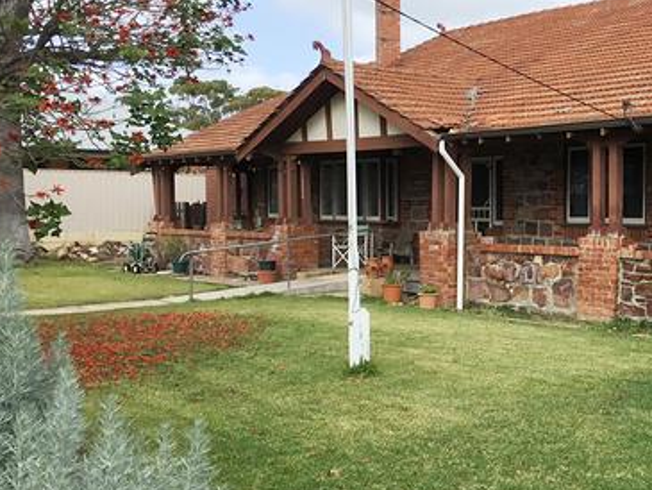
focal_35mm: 51
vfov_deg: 28.6
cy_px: 258
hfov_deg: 36.7
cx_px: 479
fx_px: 961
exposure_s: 1/708
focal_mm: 3.3
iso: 25
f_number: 2.4
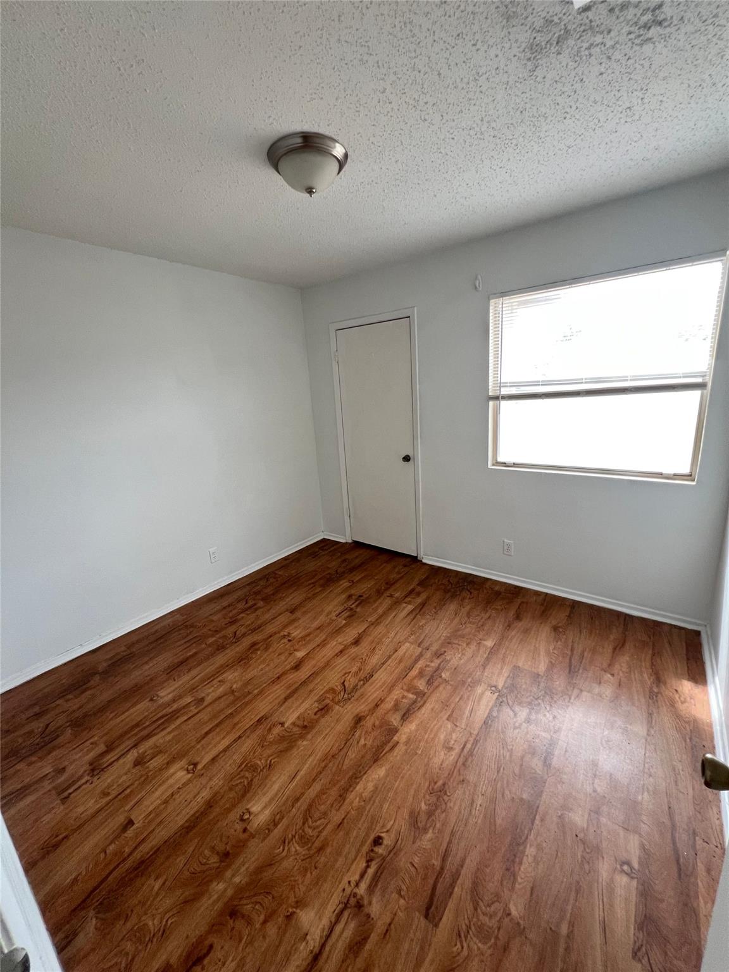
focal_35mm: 13
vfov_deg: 106.2
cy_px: 486
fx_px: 365
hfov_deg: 89.9
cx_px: 364
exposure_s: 1/99
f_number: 1.8
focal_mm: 1.57
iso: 160
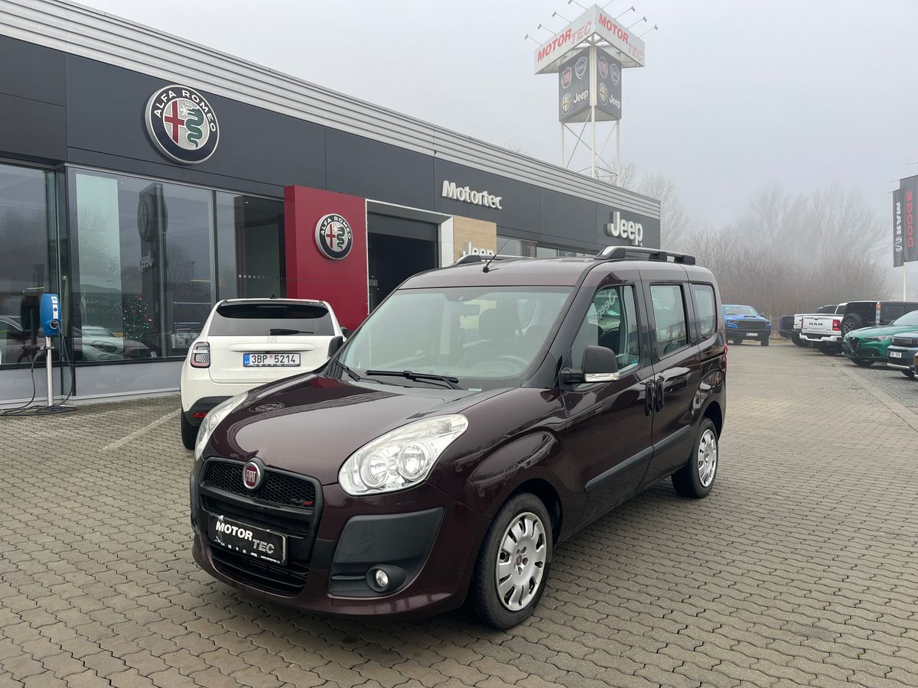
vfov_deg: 53.1
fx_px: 690
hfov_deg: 67.3
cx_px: 459
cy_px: 344
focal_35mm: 26
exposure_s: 1/676
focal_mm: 5.1
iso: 50
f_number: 1.6
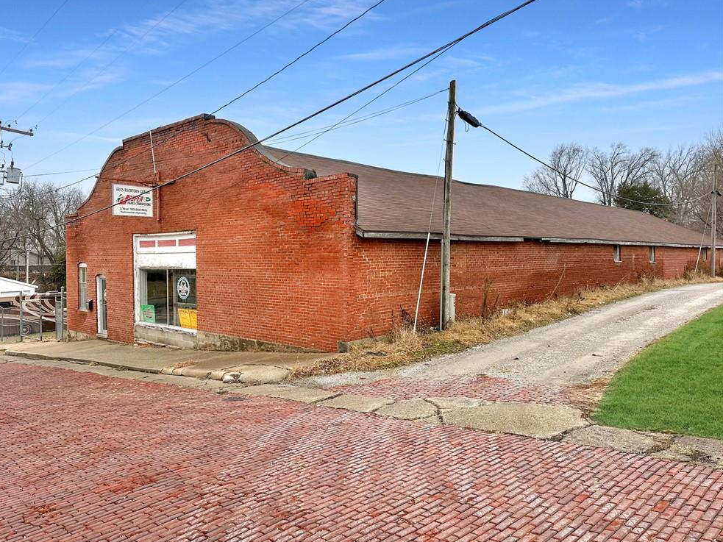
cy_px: 269
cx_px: 347
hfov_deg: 69.4
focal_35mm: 25
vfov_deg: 54.9
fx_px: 522
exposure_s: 1/494
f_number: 1.78
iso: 80
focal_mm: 6.86
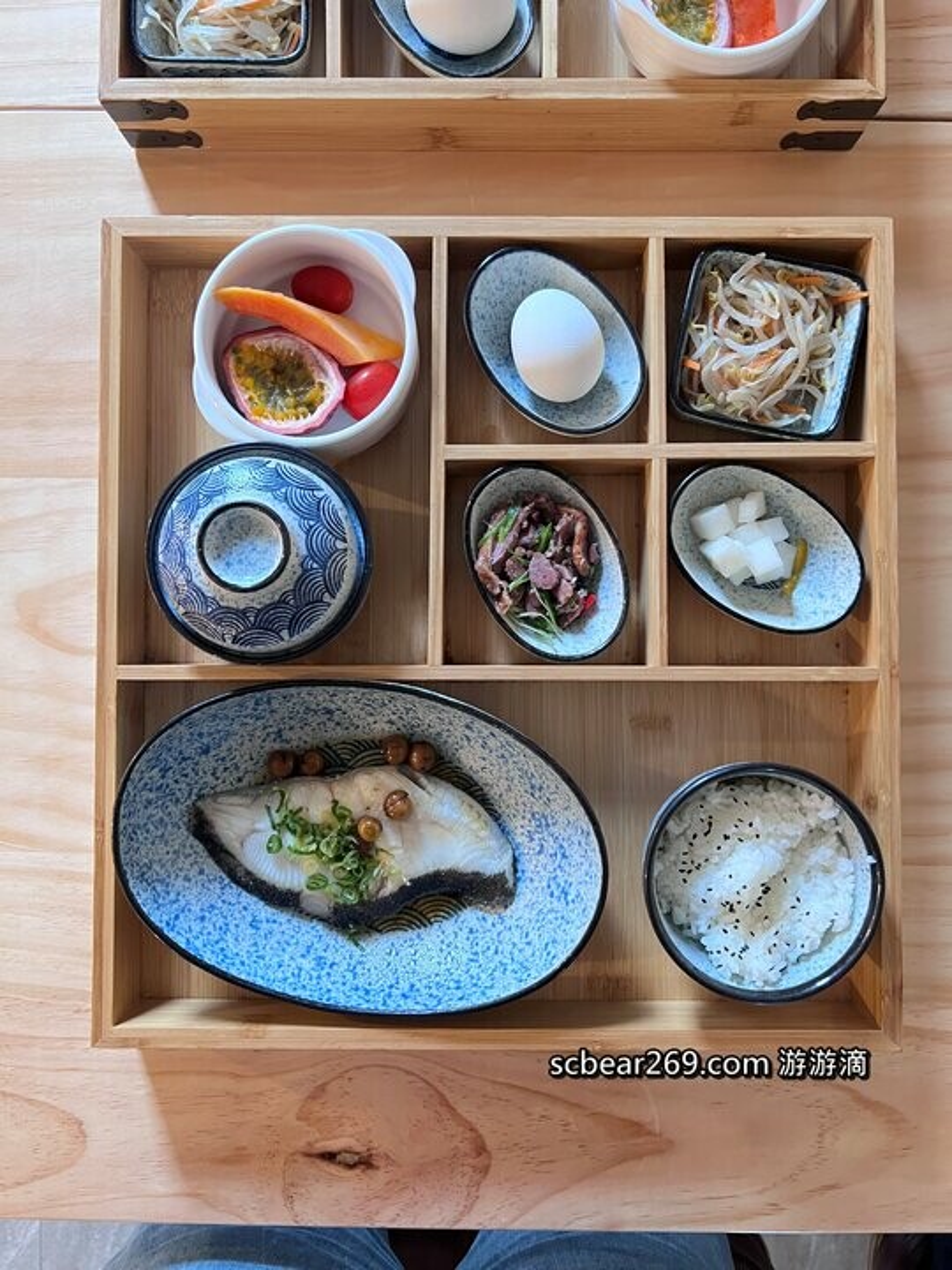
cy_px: 635
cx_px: 476
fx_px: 953
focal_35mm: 26
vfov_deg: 67.3
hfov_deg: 53.1
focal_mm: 5.7
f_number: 1.5
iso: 400
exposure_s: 1/40
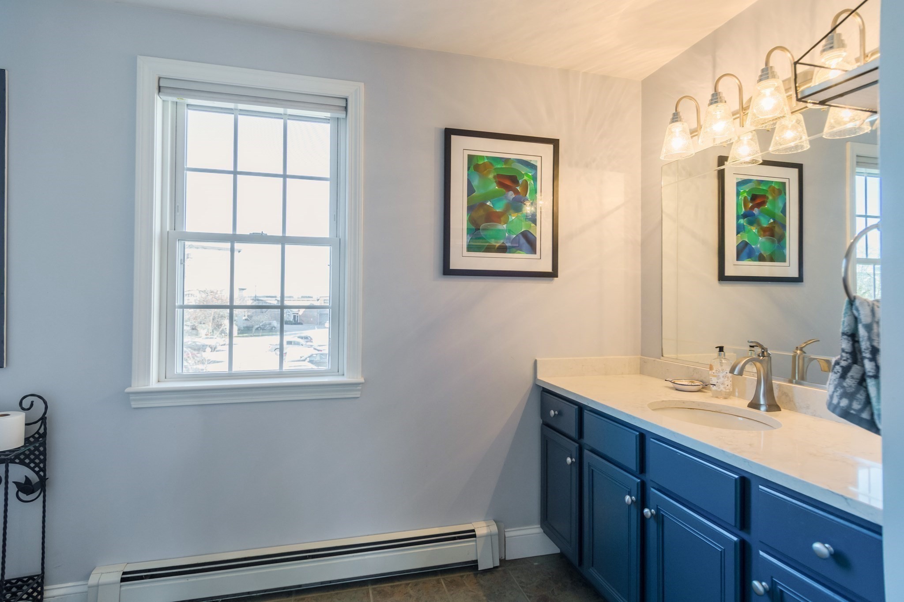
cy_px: 301
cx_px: 452
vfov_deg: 67.3
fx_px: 452
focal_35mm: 18
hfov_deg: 90.0
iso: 200
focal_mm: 12
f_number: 5
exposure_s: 1/30
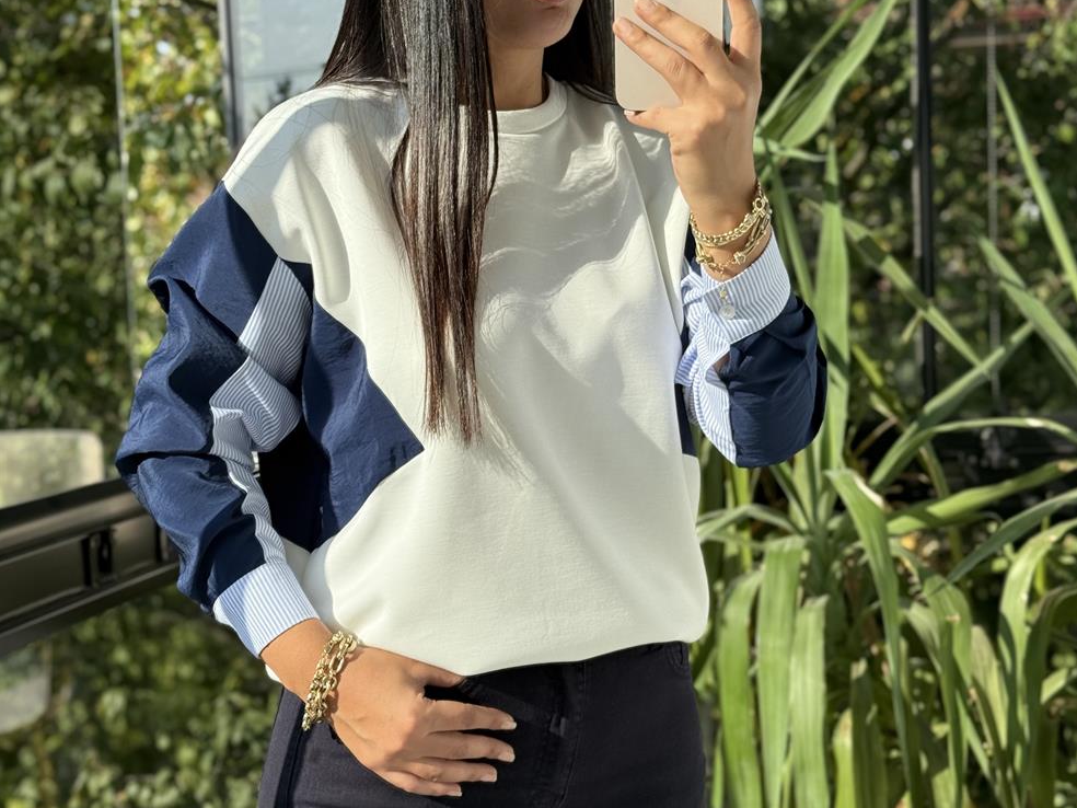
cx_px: 546
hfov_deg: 29.8
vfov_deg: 22.6
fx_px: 2022
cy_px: 390
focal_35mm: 65
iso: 100
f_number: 1.78
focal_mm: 6.76
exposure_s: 1/1330
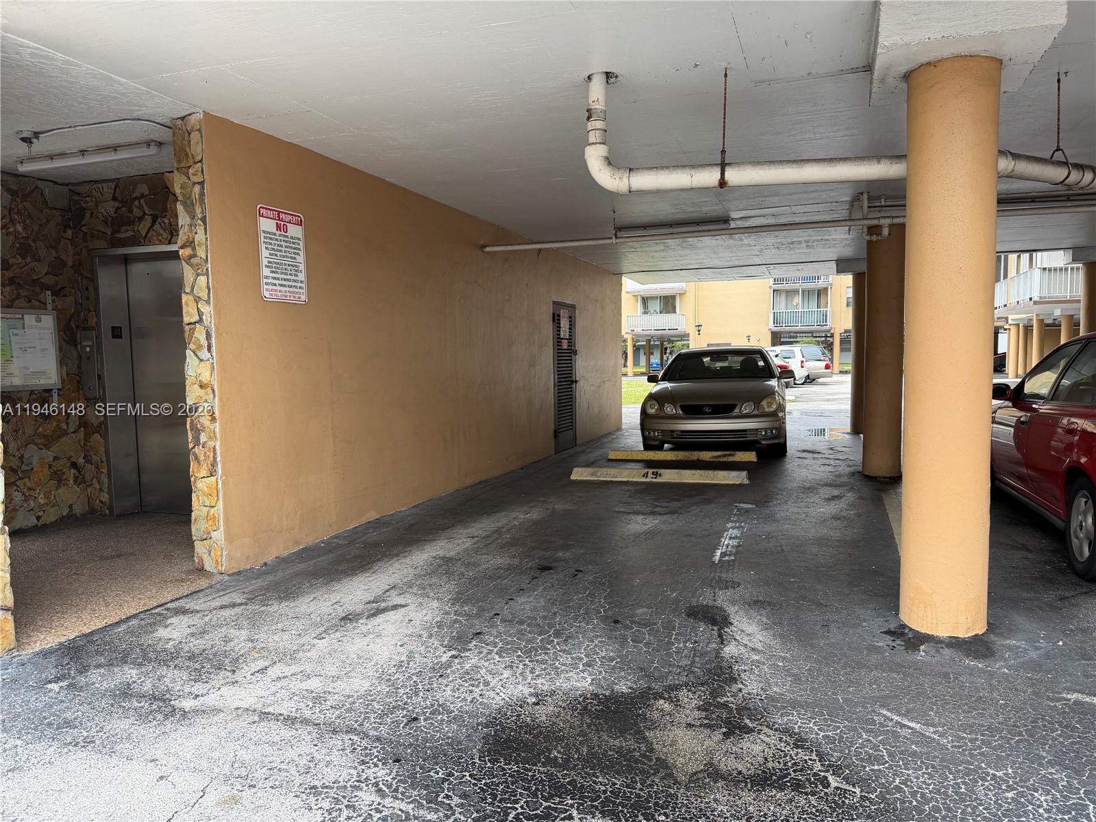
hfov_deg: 71.6
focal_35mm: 24
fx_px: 760
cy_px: 411
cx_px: 548
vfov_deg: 56.8
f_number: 1.78
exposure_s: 1/208
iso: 64
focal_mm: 6.76
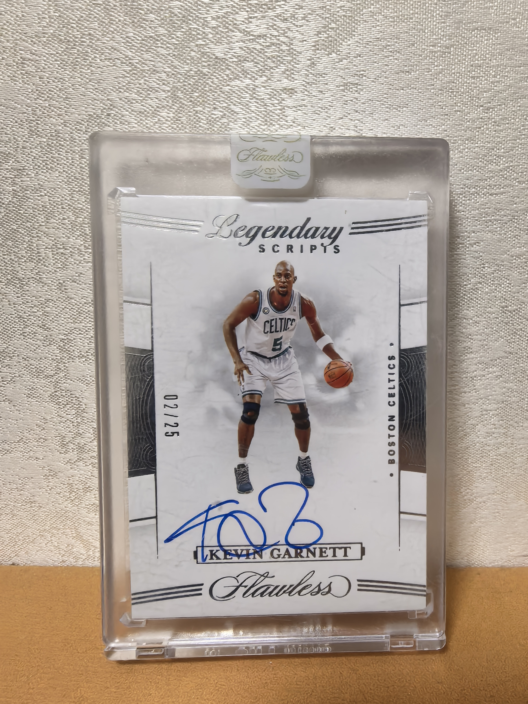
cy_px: 352
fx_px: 488
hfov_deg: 56.8
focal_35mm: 24
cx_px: 264
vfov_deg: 71.6
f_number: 2.2
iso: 400
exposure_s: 1/37.7
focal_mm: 1.95
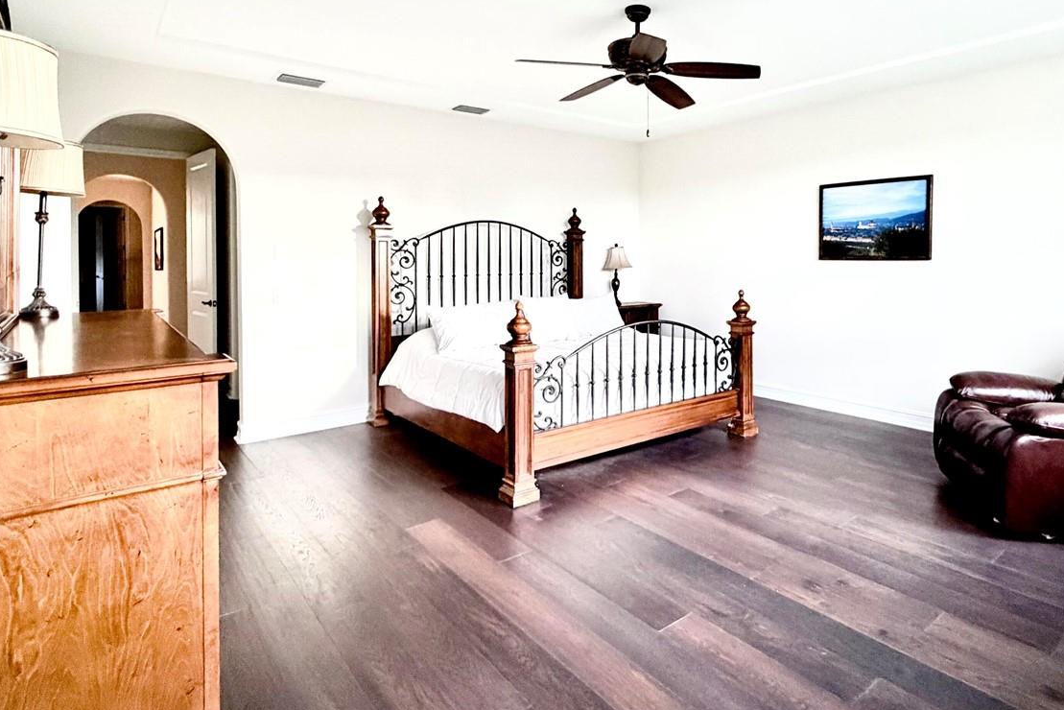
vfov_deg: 58.7
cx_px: 640
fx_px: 621
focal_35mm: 21
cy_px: 260
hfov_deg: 80.2
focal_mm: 2.22
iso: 500
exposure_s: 1/60
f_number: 2.2
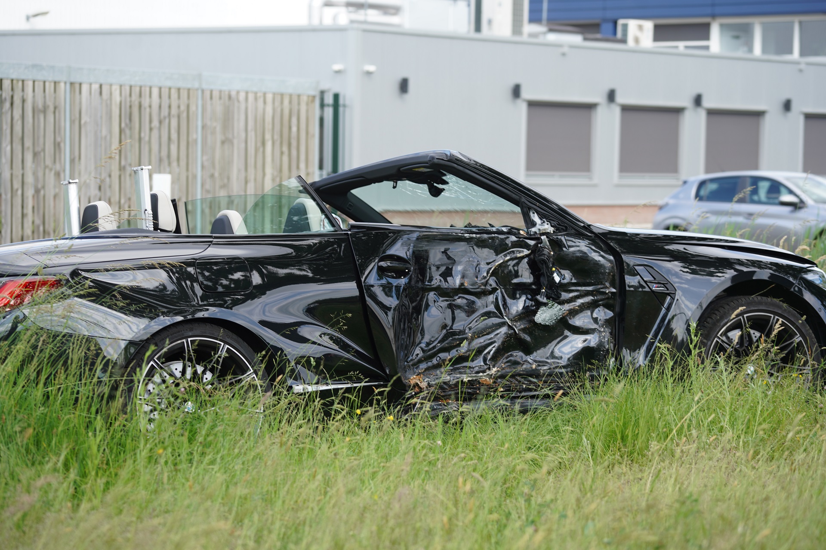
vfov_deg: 12.6
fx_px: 2501
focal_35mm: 109
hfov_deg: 18.8
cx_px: 413
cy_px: 275
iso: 100
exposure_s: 1/200
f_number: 4.5
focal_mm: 109
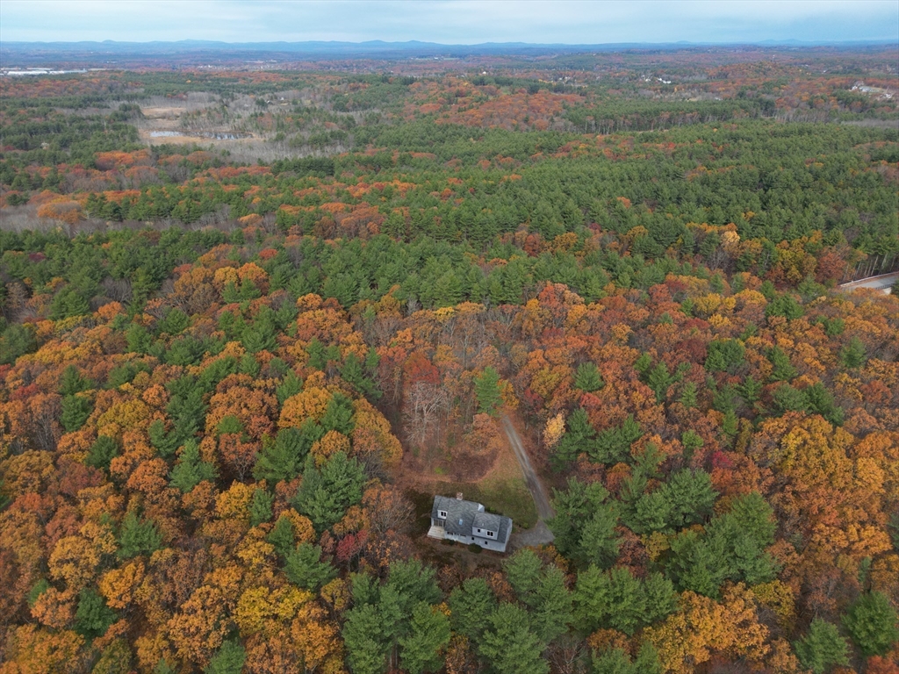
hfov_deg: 71.6
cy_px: 337
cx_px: 450
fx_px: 623
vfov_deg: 56.8
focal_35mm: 24
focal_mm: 6.72
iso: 110
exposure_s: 1/1000
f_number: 1.7
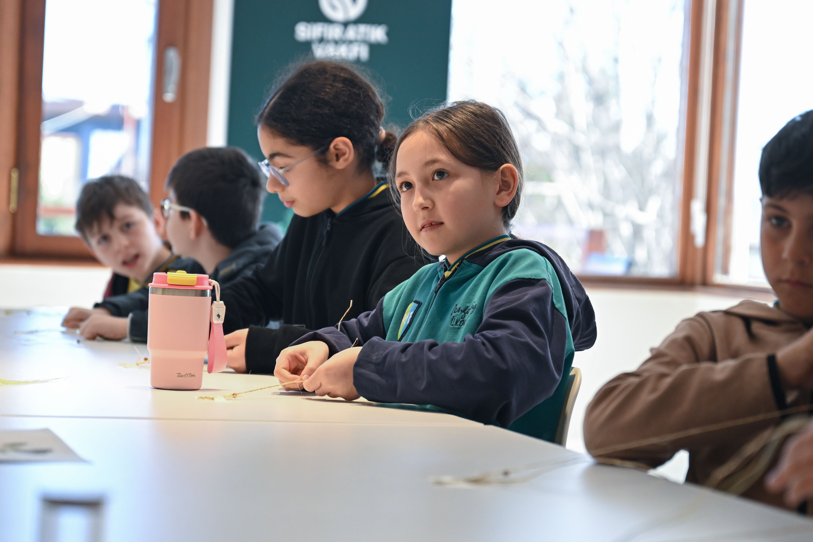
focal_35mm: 105
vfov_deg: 13.0
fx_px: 2371
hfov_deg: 19.5
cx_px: 406
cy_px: 271
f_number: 2.8
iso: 800
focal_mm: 70
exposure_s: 1/800
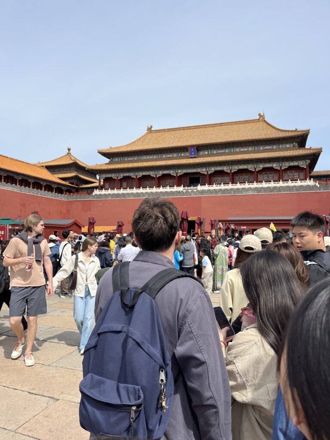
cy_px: 220
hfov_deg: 53.1
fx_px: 330
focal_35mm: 26
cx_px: 165
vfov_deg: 67.3
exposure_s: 1/3521
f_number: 1.6
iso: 50
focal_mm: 5.1
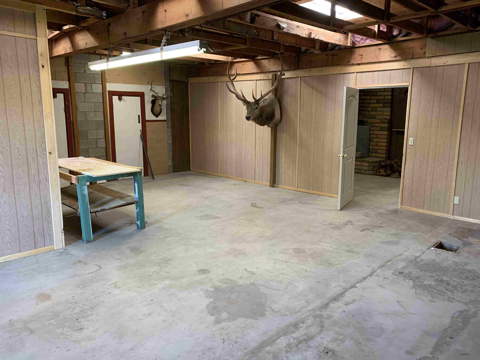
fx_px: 361
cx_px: 240
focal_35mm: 26
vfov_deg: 53.1
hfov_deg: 67.3
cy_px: 180
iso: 160
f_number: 1.8
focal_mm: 4.25
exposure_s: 1/60
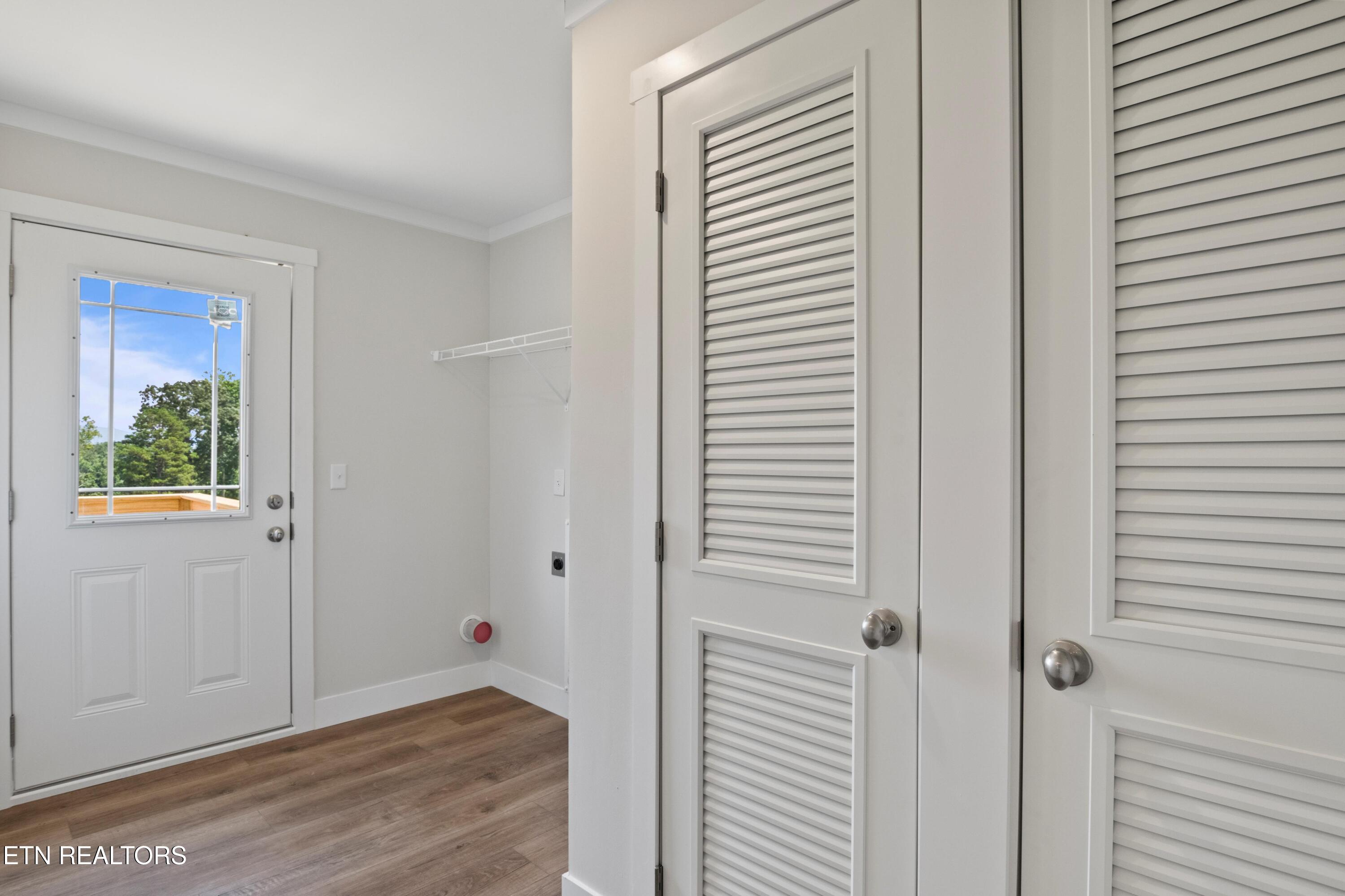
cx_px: 672
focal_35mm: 18
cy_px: 448
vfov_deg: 67.4
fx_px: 672
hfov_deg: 90.0
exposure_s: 1/15
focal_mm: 12
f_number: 8
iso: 400
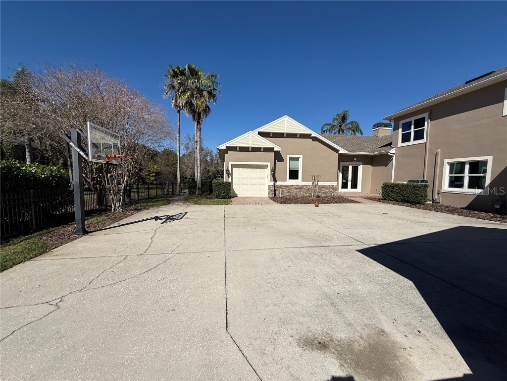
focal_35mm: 14
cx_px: 254
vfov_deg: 85.7
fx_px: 205
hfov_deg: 102.1
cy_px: 190
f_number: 2.2
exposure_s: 1/5155
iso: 50
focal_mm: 2.22
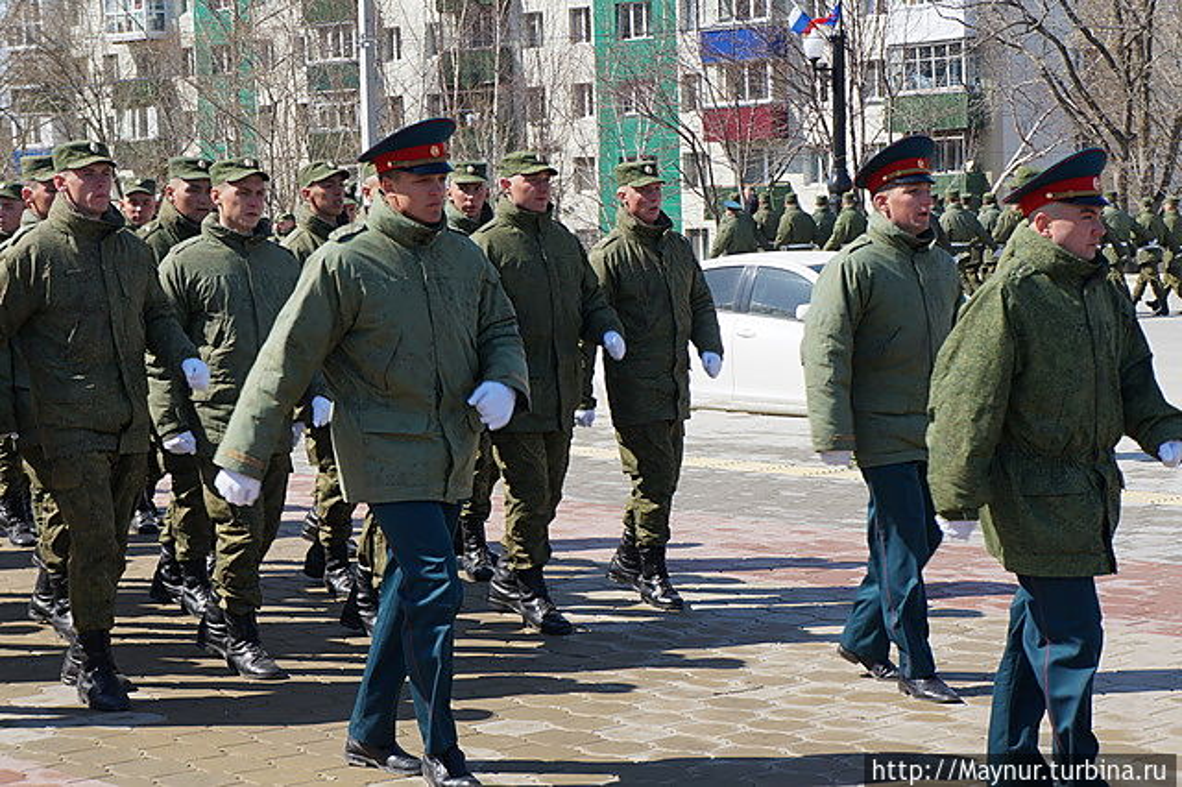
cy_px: 394
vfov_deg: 16.5
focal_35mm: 82
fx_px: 2707
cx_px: 591
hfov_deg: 24.6
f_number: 8
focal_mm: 55
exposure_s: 1/200
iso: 100
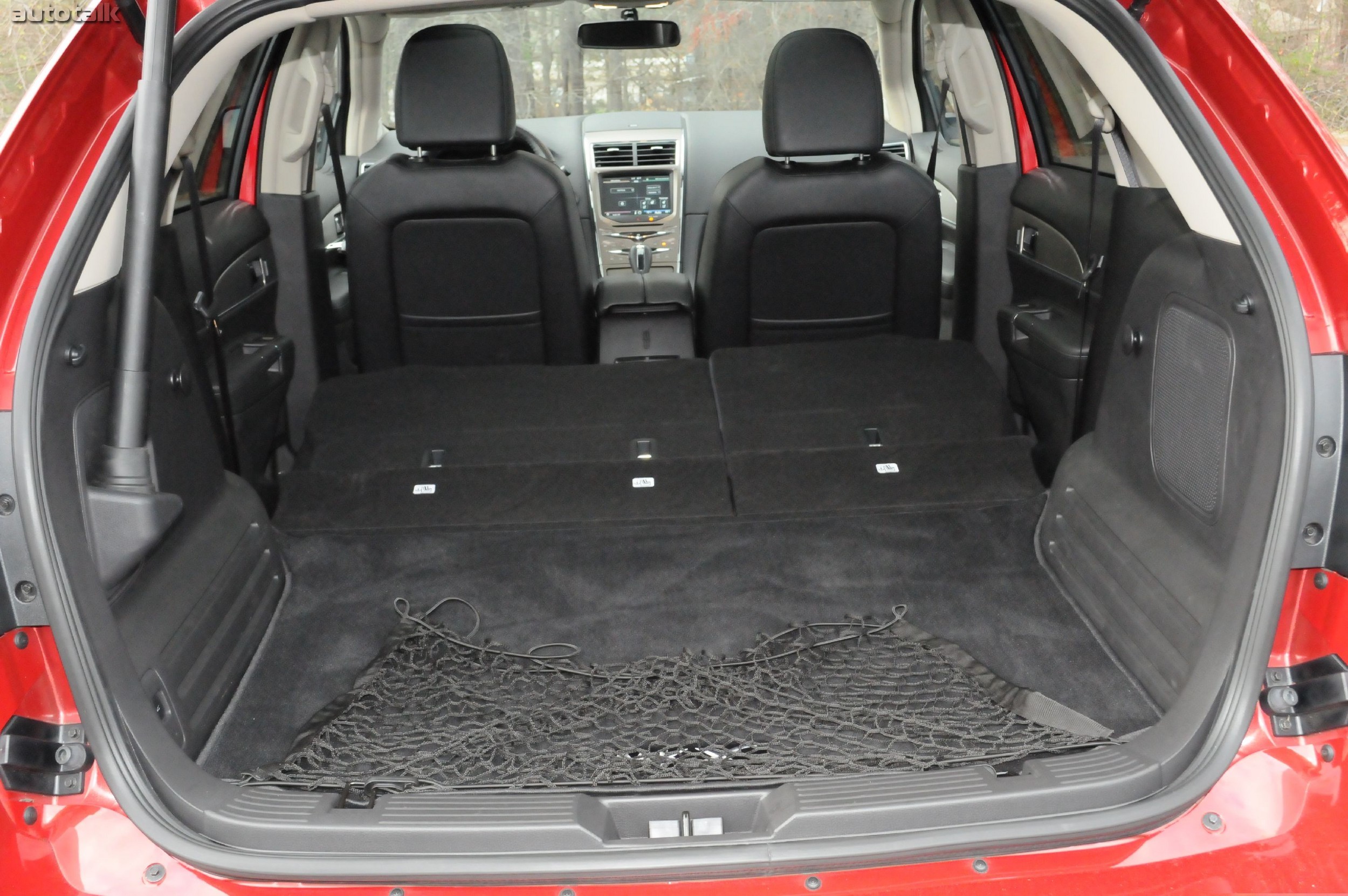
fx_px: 1571
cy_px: 448
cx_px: 674
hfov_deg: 46.4
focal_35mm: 42
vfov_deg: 31.8
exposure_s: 1/60
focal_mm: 28
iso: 3200
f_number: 8
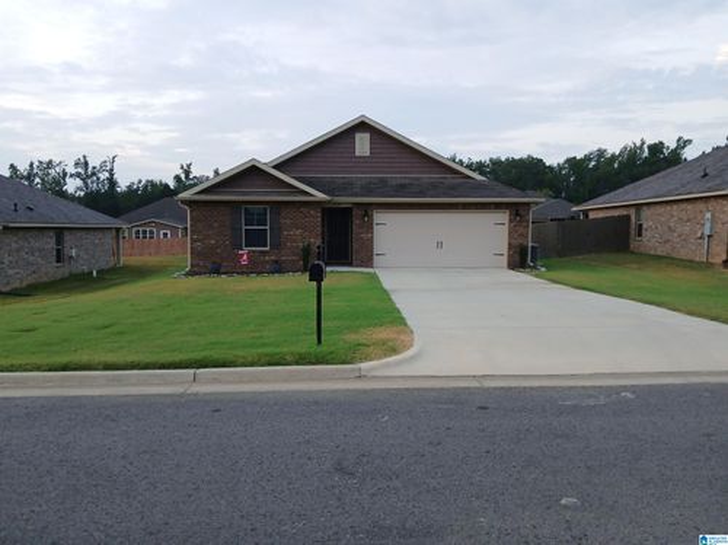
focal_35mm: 26
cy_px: 272
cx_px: 364
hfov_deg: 67.4
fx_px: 546
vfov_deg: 53.0
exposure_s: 1/60
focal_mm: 3.98
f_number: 1.8
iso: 160
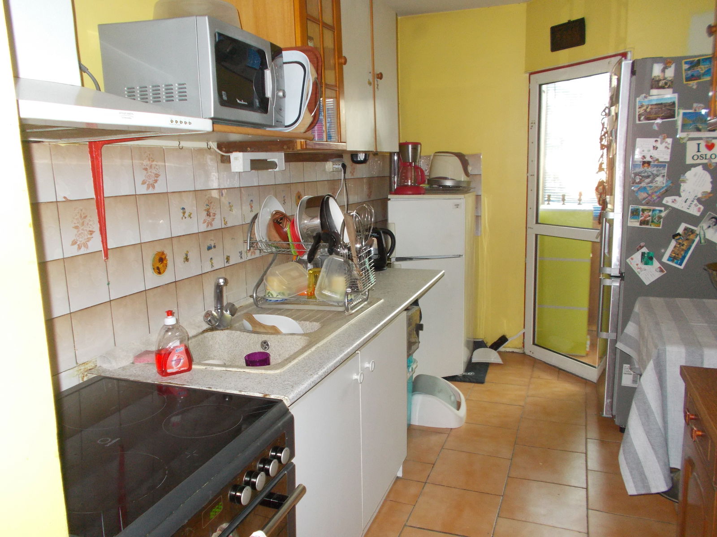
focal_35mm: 30
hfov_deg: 60.0
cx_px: 358
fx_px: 621
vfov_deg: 46.8
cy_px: 268
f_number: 3.4
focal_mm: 5.3
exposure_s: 1/25
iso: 320
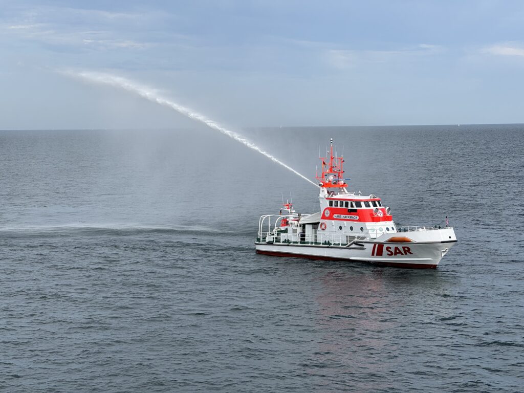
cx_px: 262
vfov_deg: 19.1
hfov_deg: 25.3
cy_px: 196
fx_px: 1166
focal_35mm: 77
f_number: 2.8
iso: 25
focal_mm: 9
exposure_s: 1/986
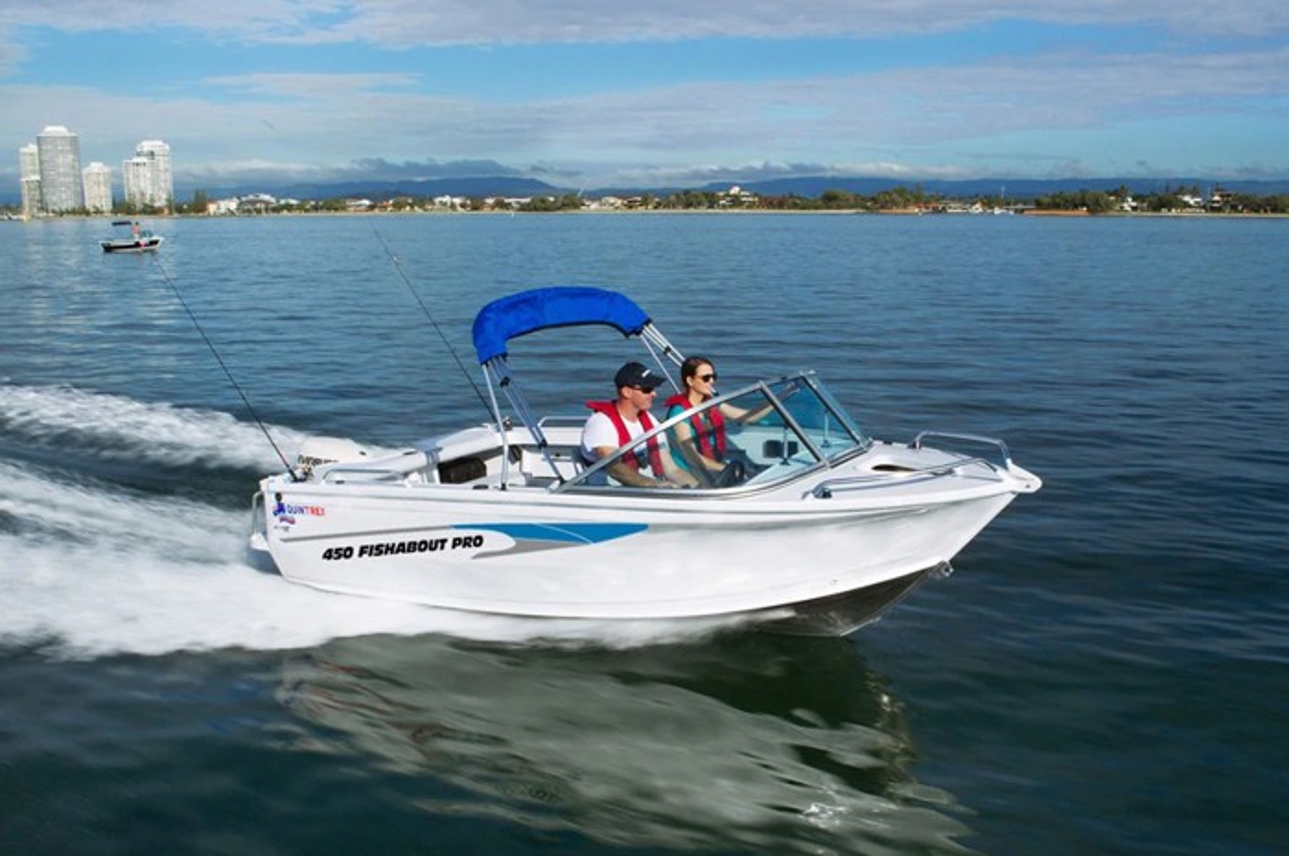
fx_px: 1502
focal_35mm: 42
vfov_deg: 31.8
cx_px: 644
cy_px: 428
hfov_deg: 46.4
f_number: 5.6
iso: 800
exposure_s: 1/60
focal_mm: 28
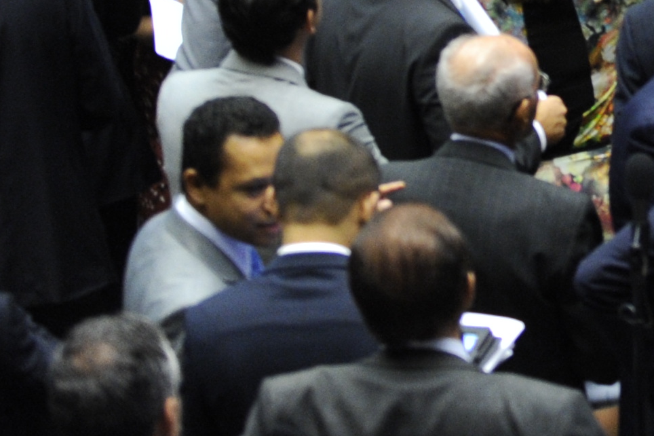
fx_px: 5611
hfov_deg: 6.5
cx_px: 1242
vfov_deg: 4.4
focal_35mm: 309
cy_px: -498
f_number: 2.8
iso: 1250
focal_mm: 70
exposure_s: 1/60
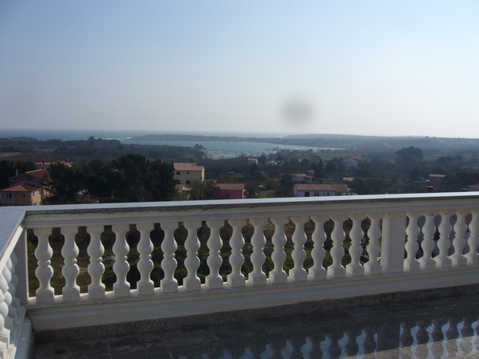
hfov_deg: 52.6
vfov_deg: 40.7
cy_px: 180
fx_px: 484
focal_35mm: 35
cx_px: 240
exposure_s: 1/800
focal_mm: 5.8
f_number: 5.6
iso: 80
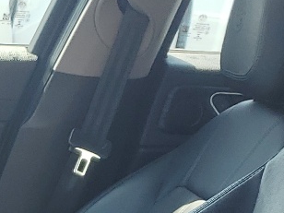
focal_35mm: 135
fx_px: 1108
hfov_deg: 13.8
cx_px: -125
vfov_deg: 10.3
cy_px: 397
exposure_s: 1/455
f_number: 1.5
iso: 50
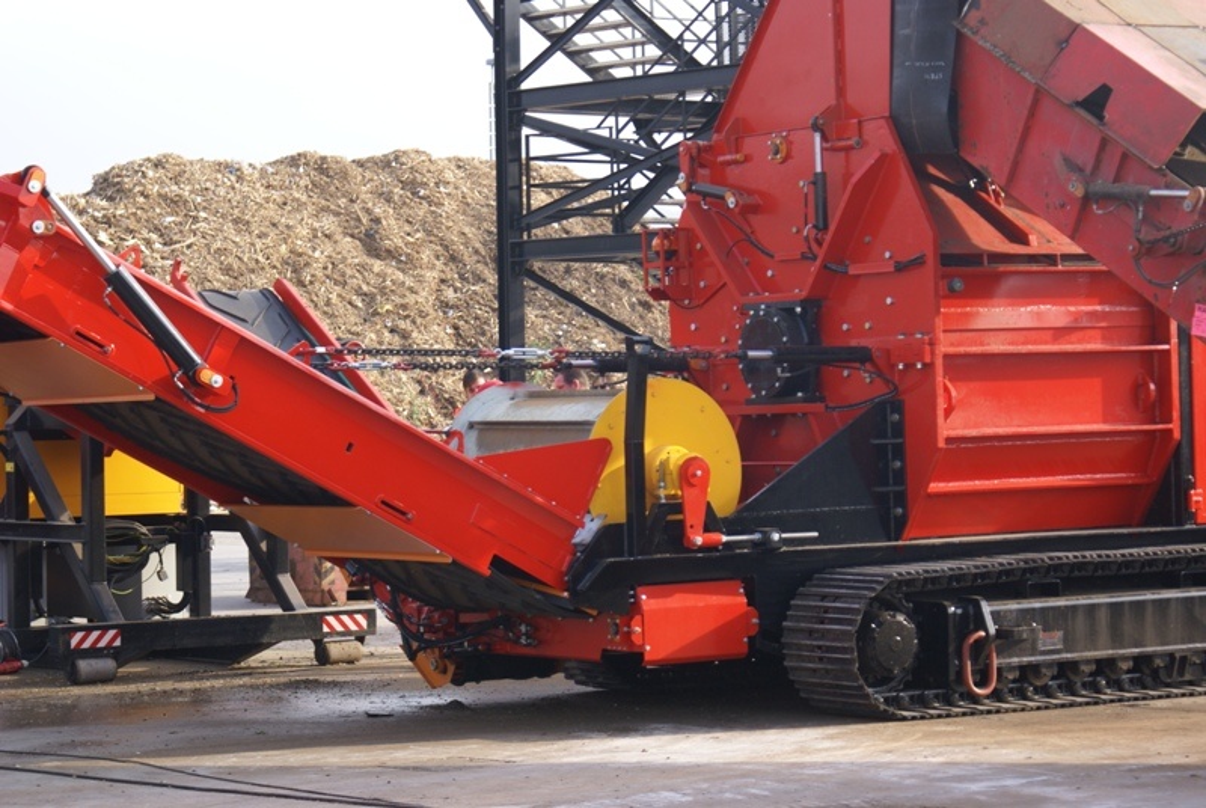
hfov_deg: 19.4
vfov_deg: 13.1
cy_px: 404
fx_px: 3523
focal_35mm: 105
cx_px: 603
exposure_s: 1/125
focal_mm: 70
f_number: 5.6
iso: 125
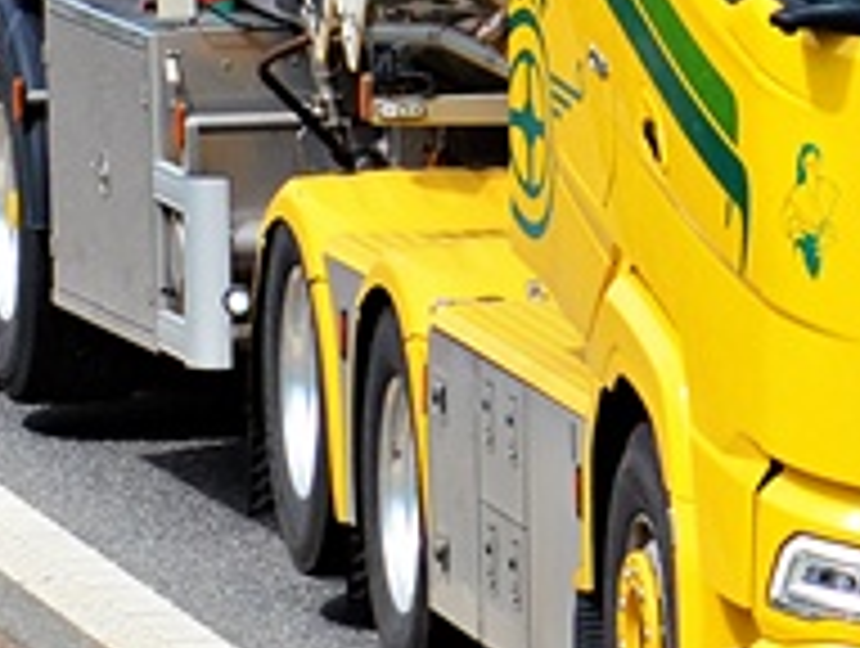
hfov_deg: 2.0
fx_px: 24717
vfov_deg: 1.5
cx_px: 788
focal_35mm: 993
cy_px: -4
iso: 640
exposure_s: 1/1600
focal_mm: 165
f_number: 7.1
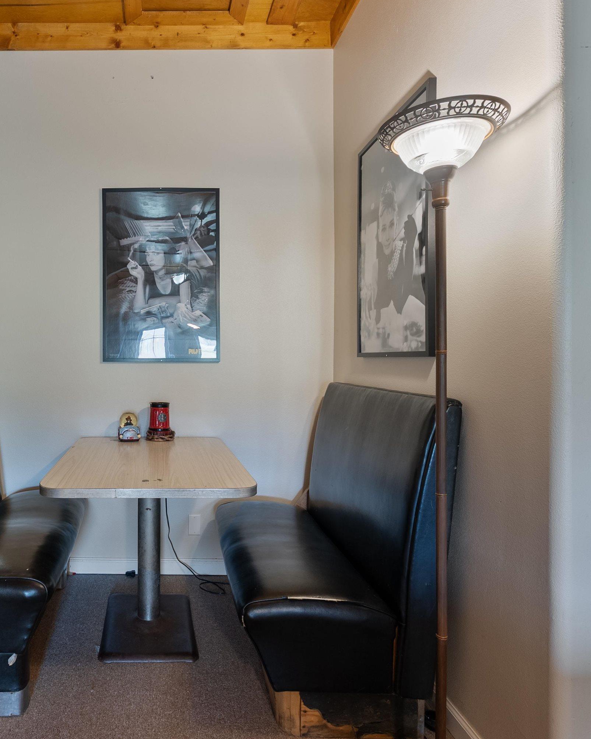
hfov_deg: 58.2
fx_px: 503
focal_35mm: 23
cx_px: 159
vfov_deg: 72.6
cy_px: 368
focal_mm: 16
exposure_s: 1/1.67
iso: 250
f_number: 9
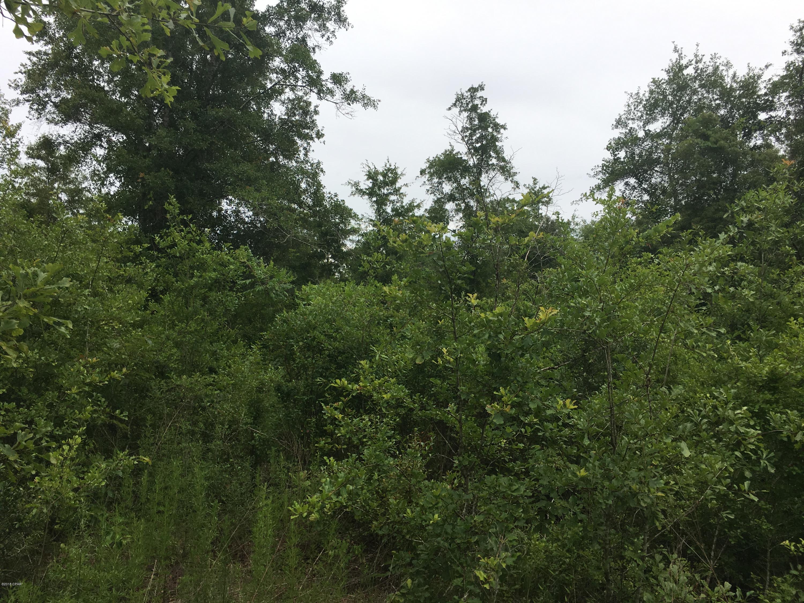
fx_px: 674
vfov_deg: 48.2
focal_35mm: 29
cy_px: 302
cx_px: 402
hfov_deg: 61.7
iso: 25
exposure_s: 1/801
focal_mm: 4.15
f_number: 2.2
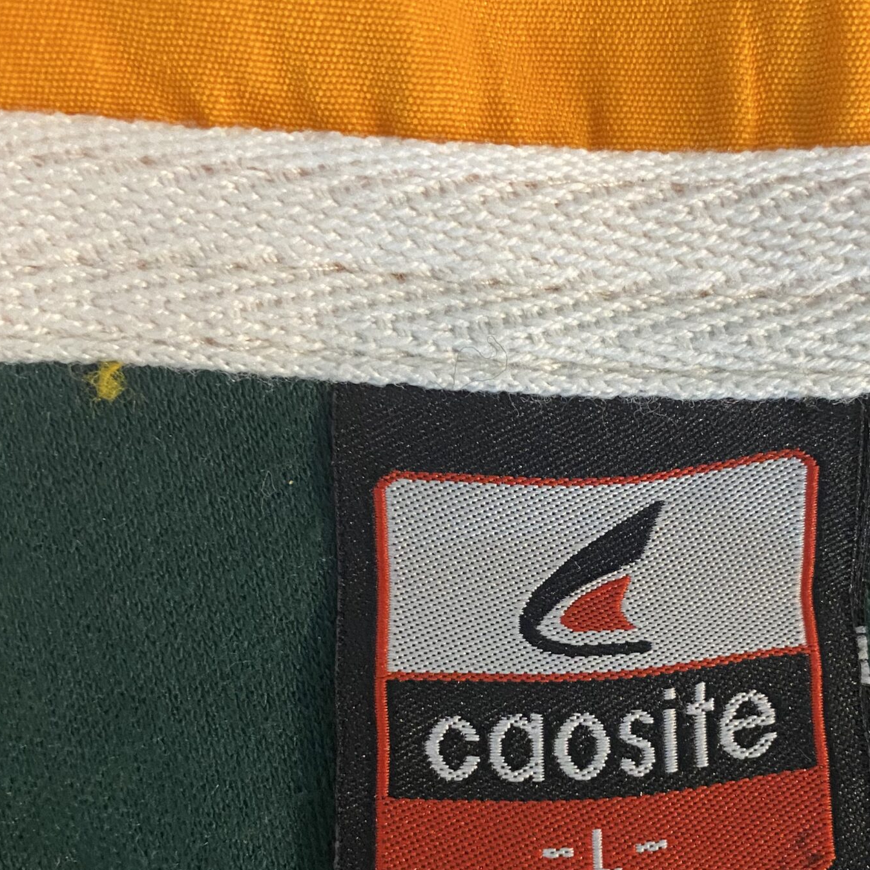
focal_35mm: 42
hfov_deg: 39.5
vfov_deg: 39.3
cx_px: 582
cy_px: 620
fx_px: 1194
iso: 500
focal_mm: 4.25
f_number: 1.8
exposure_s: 1/25
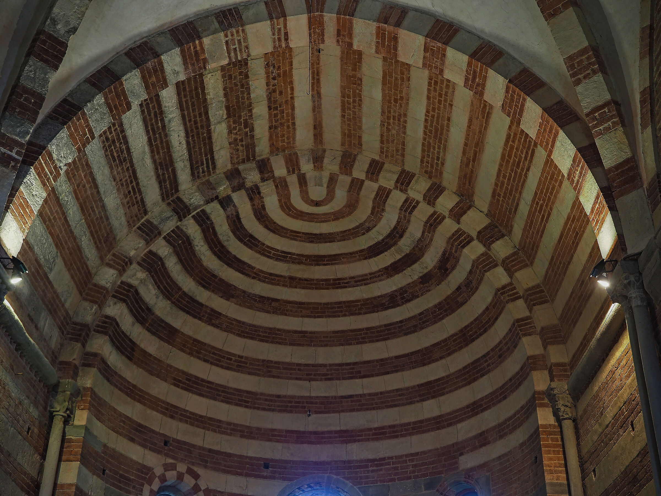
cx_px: 330
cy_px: 248
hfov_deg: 44.8
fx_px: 802
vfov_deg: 34.3
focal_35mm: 42
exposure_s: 1/13
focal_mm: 21
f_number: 2.8
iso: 200
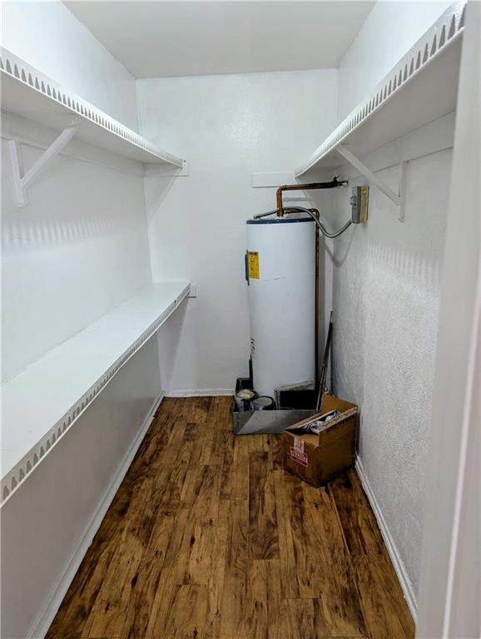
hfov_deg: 56.9
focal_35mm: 24
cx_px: 240
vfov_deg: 71.5
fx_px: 444
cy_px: 320
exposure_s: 1/24
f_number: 1.85
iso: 120
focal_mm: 6.81
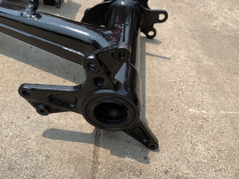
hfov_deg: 58.3
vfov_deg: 45.3
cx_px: 113
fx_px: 214
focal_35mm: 31
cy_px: 100
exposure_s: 1/1585
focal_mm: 4.25
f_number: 1.8
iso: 25
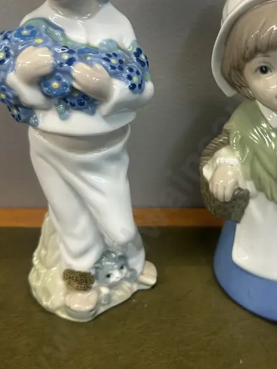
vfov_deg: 43.7
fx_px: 459
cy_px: 154
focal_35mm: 43
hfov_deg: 33.0
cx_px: 205
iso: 125
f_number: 1.78
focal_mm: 6.86
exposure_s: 1/50
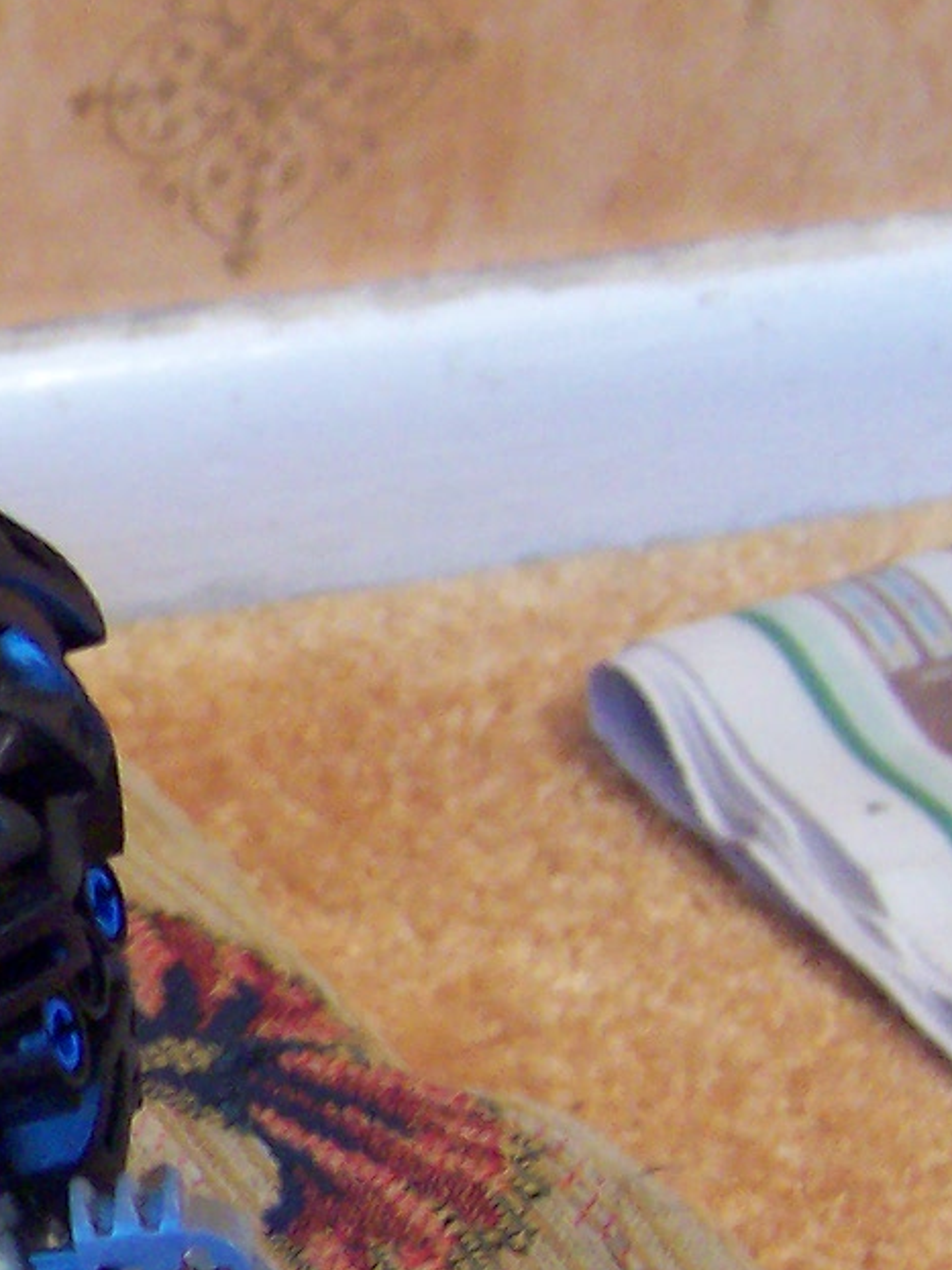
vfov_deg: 16.1
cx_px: -928
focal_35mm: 122
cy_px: 734
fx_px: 4475
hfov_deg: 11.1
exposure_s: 1/10
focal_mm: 5.5
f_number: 2.8
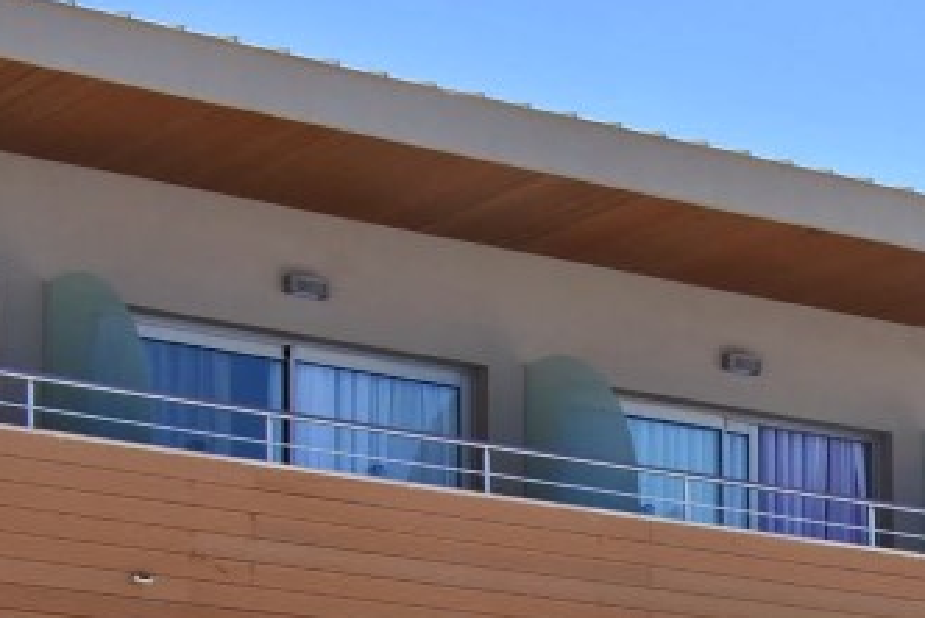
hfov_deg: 13.7
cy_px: 969
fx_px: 3729
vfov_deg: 9.2
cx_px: 1144
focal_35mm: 145
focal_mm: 28
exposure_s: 1/250
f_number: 8
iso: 100
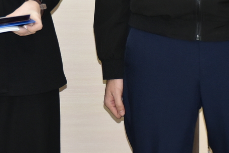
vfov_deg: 5.0
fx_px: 1737
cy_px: -76
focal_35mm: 273
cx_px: -18
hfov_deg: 7.5
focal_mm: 52
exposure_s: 1/80
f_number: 4.8
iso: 900
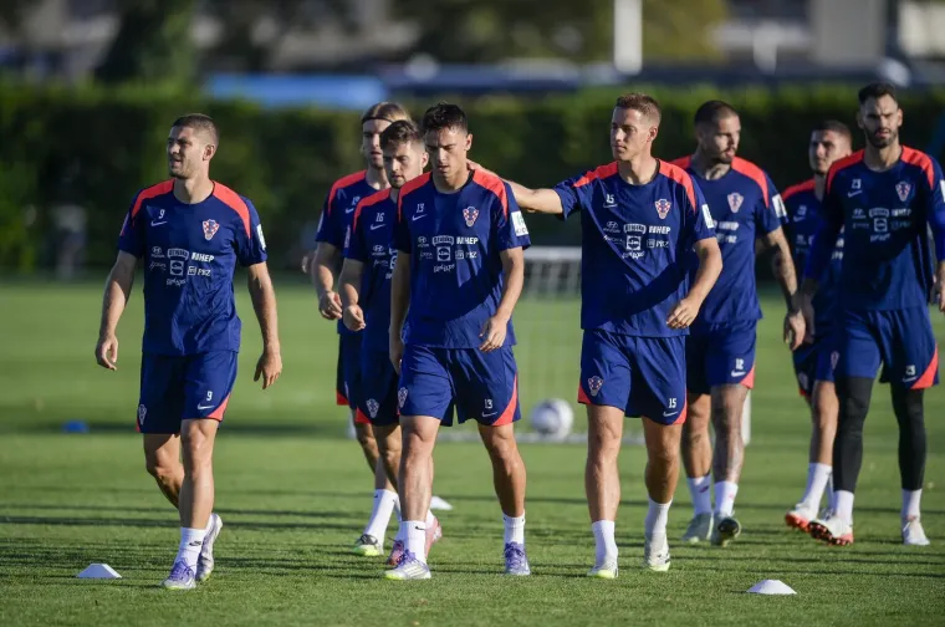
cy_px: 314
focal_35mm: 400
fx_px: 10482
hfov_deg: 5.2
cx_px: 472
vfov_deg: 3.4
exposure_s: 1/2500
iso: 100
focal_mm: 400
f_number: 2.8
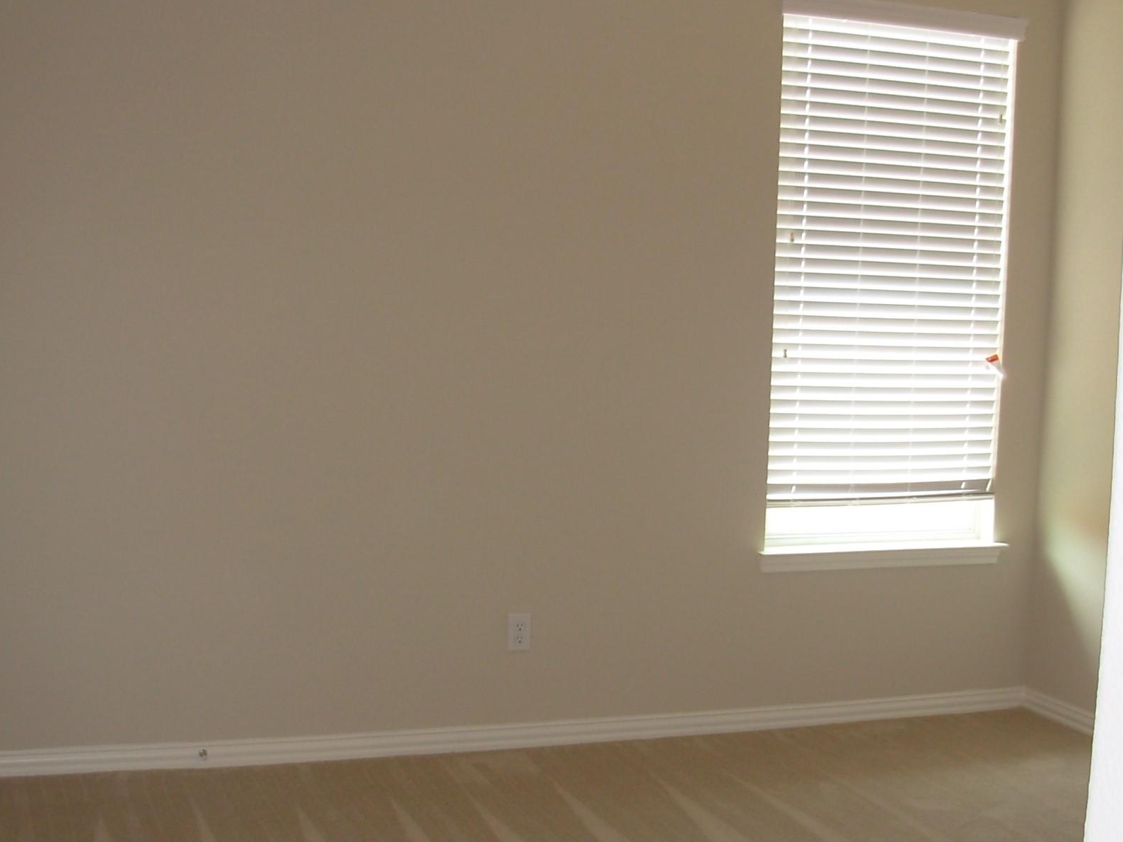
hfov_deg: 38.9
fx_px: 1590
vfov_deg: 29.6
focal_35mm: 49
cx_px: 601
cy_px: 524
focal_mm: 6.3
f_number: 2.9
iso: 55
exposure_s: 1/34.9
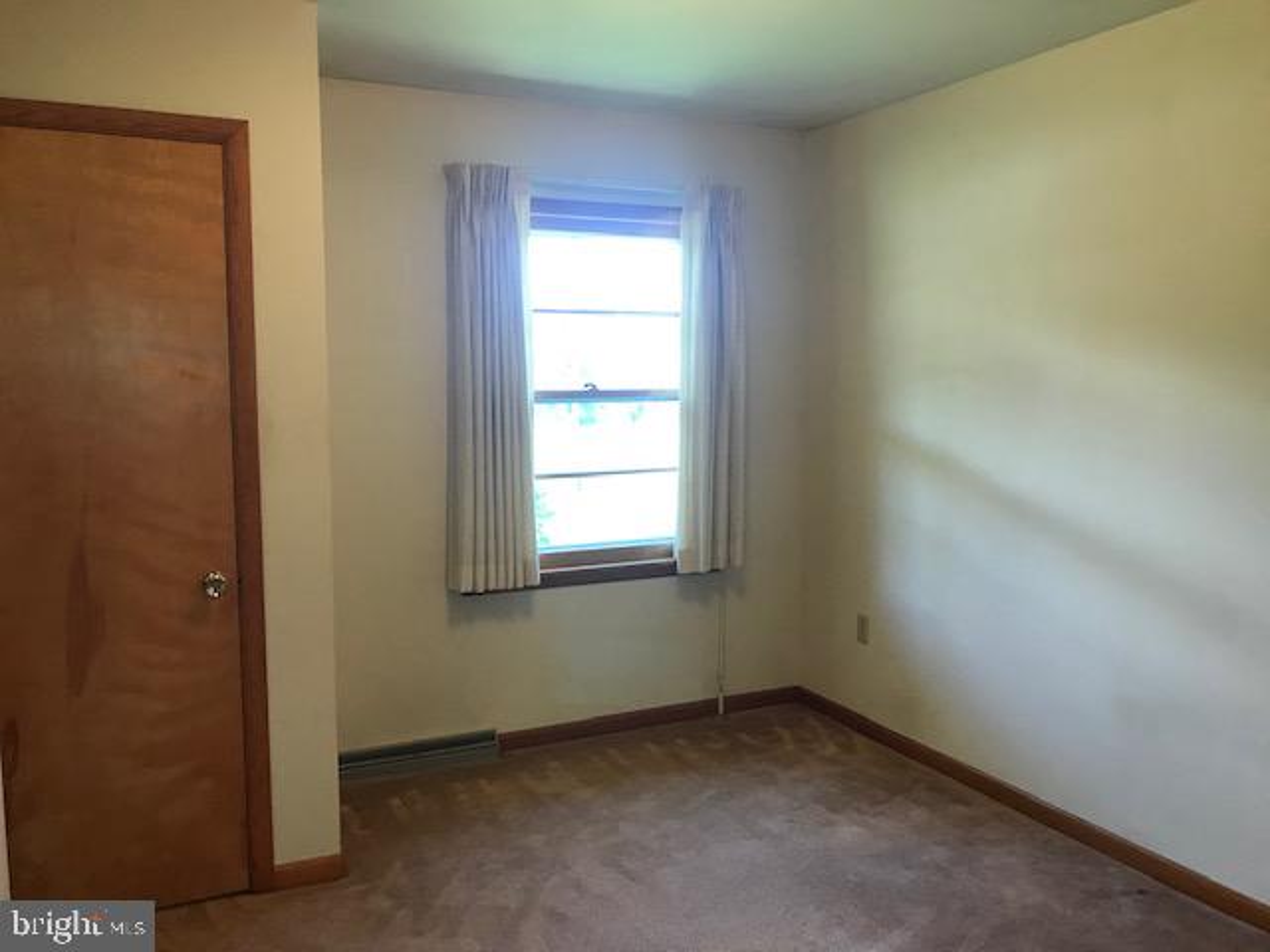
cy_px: 476
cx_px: 635
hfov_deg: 63.4
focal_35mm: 28
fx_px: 1027
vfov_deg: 49.7
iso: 32
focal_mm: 3.99
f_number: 1.8
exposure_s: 1/30
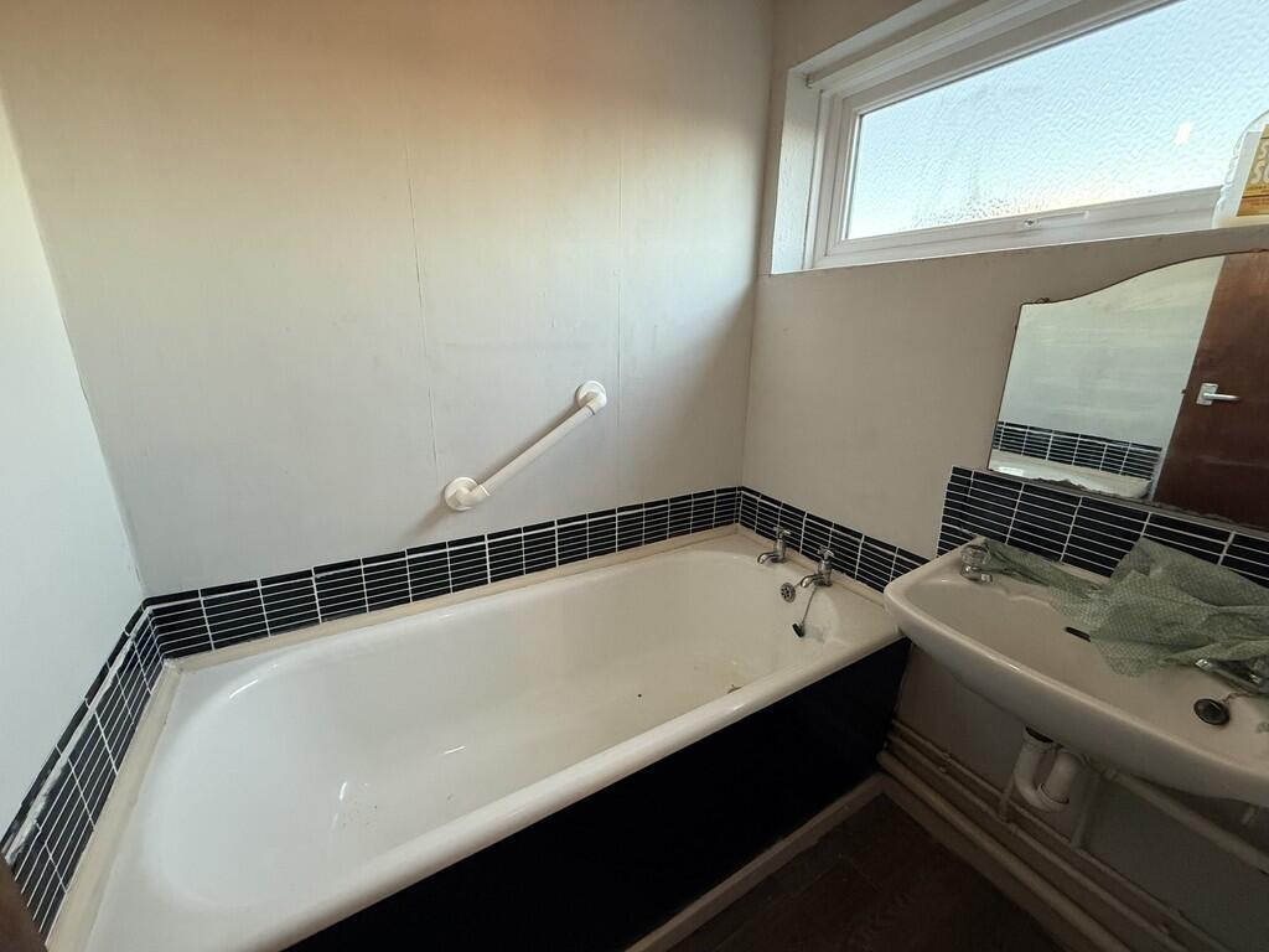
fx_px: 513
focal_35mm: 14
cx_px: 634
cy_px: 476
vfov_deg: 85.7
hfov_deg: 102.1
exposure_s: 1/50
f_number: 2.2
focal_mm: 2.22
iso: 320
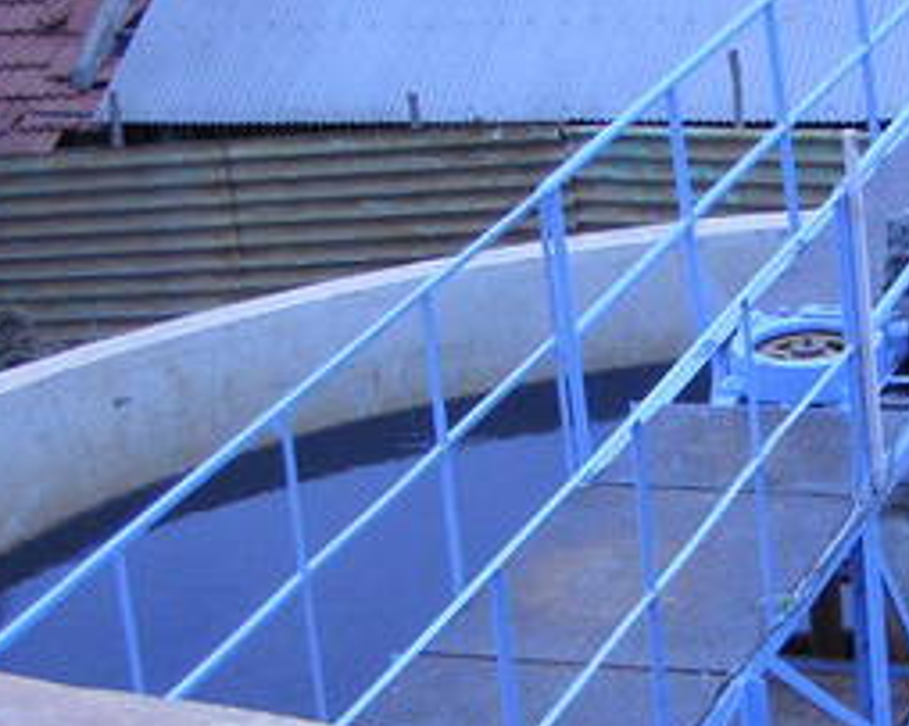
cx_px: 791
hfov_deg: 16.0
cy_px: 610
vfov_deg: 12.9
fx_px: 3200
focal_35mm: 119
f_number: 3.4
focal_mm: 8.1
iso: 50
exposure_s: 1/740
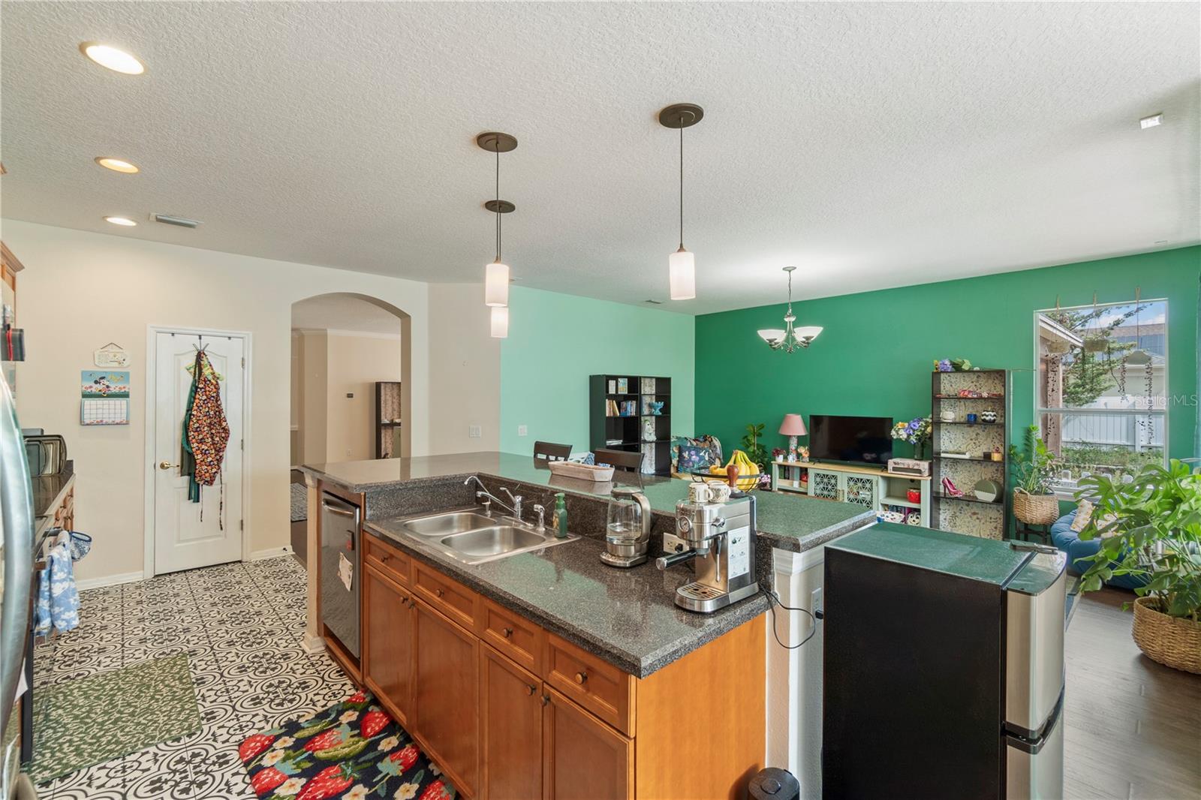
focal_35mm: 15
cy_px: 400
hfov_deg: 100.4
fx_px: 500
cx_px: 600
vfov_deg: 77.3
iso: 320
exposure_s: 1/5
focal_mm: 10
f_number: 7.1
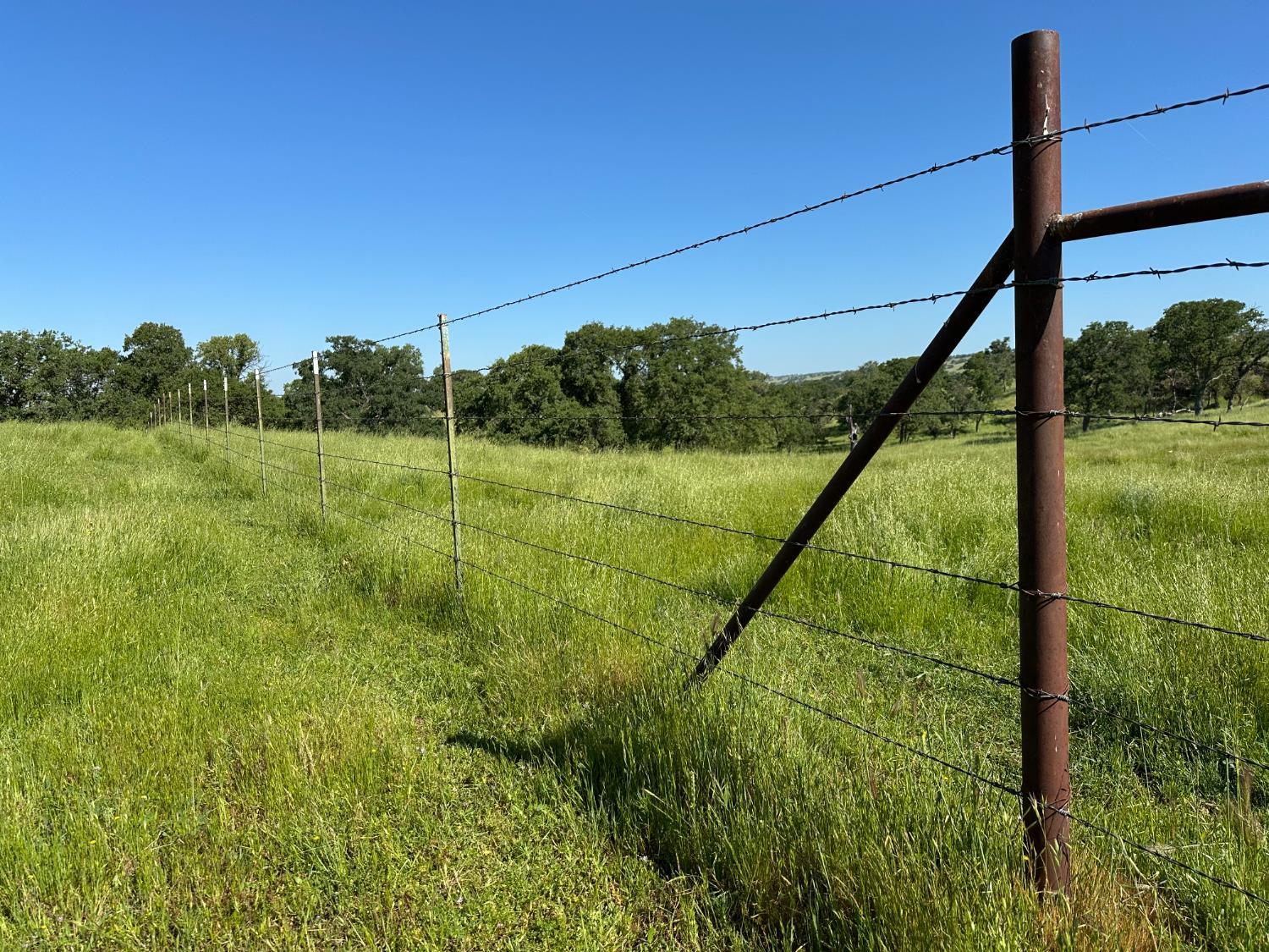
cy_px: 476
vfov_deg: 56.8
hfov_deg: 71.6
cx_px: 634
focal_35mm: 24
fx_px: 880
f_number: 1.78
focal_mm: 6.86
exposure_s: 1/4348
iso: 80
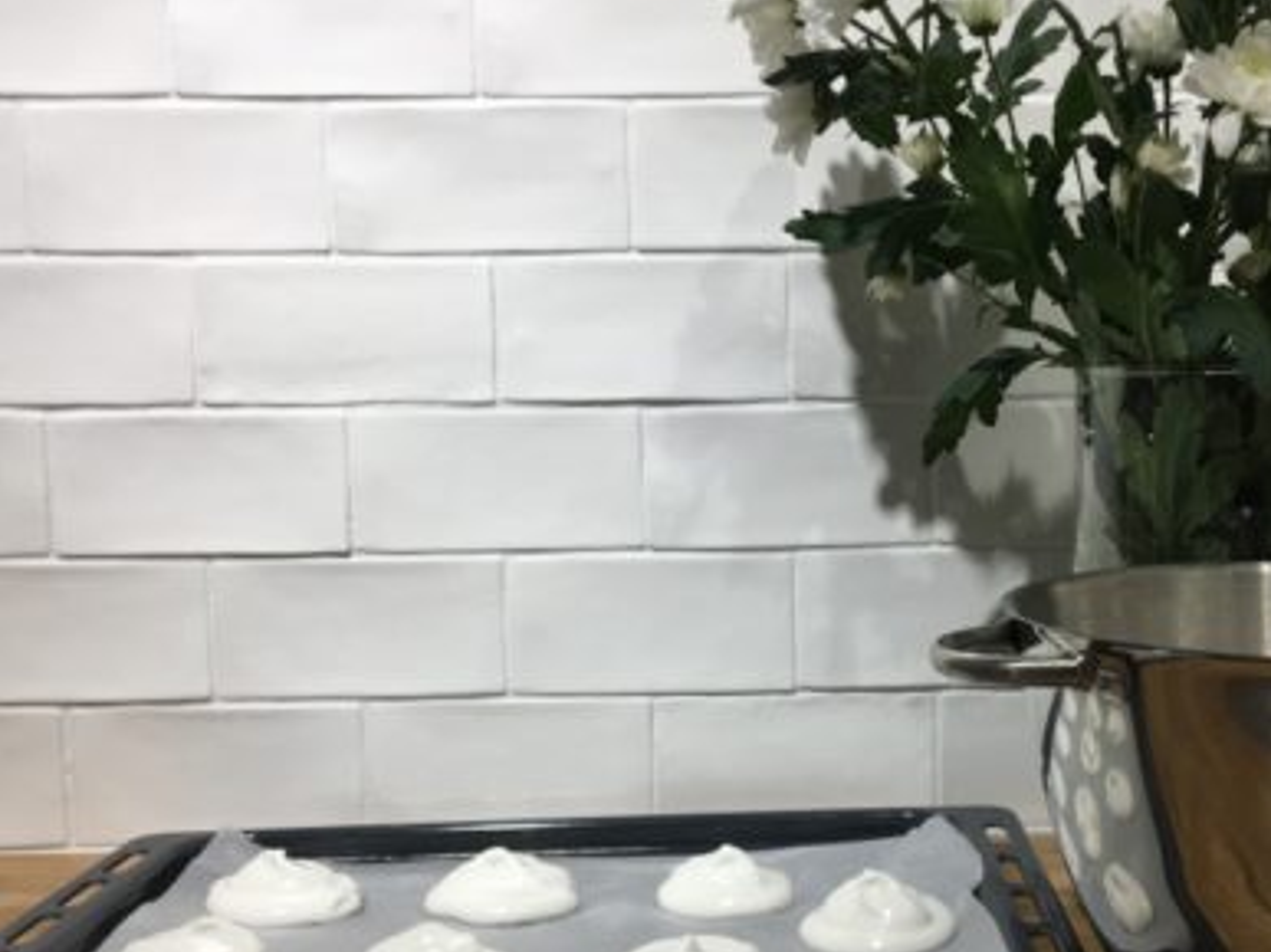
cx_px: 837
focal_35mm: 48
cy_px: 565
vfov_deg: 30.2
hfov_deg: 39.2
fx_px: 1762
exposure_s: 1/100
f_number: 2.2
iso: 32
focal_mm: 4.15
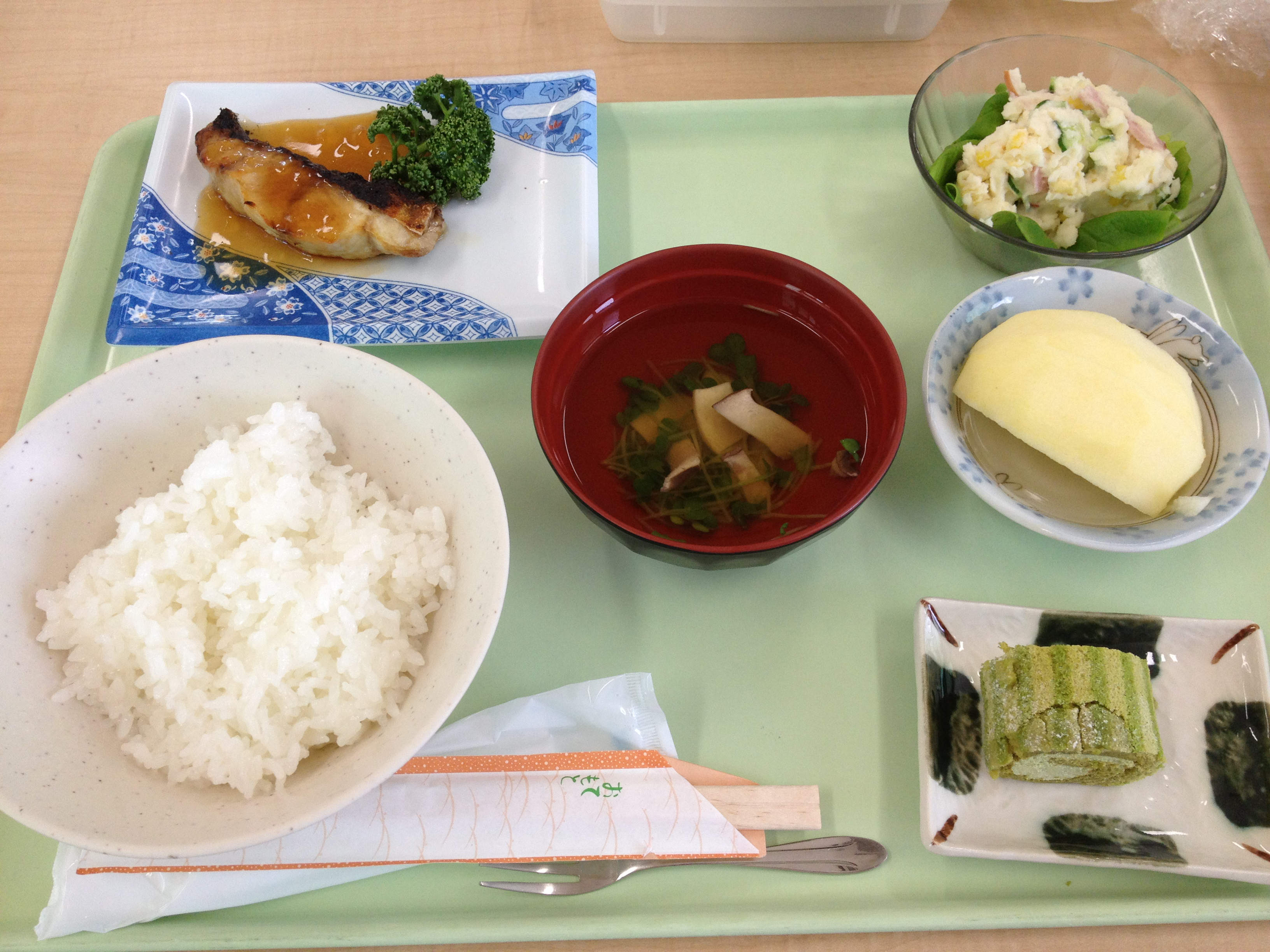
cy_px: 476
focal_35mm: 35
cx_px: 635
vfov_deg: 40.7
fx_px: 1284
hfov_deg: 52.6
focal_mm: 4.28
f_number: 2.4
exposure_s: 1/120
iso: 100
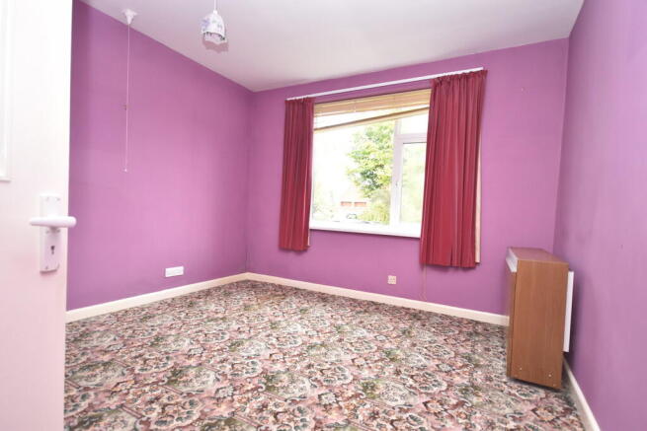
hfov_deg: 90.0
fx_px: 324
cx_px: 324
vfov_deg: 67.4
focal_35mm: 18
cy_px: 216
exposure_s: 1/125
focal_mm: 12
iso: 1000
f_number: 4.5
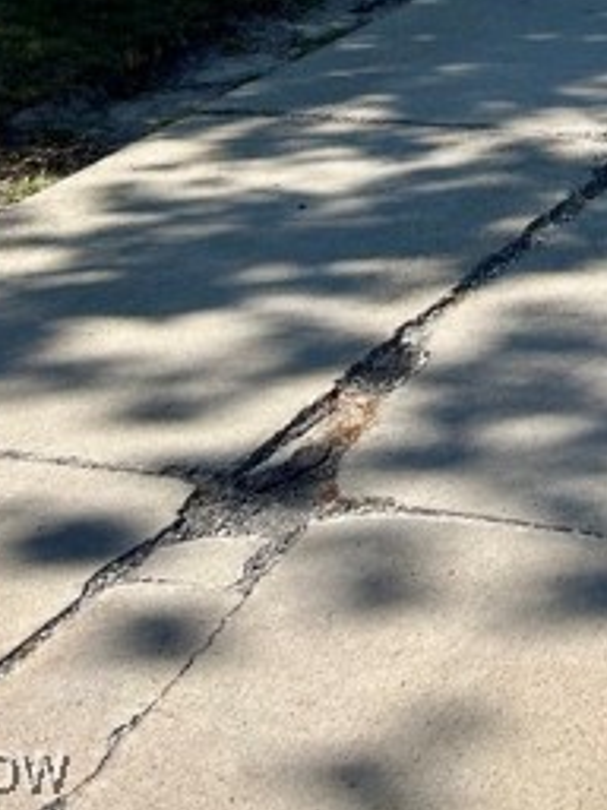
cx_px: 664
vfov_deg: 21.3
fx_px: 1824
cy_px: -380
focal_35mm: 78
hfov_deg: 18.2
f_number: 1.5
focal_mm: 5.7
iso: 50
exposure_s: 1/3460
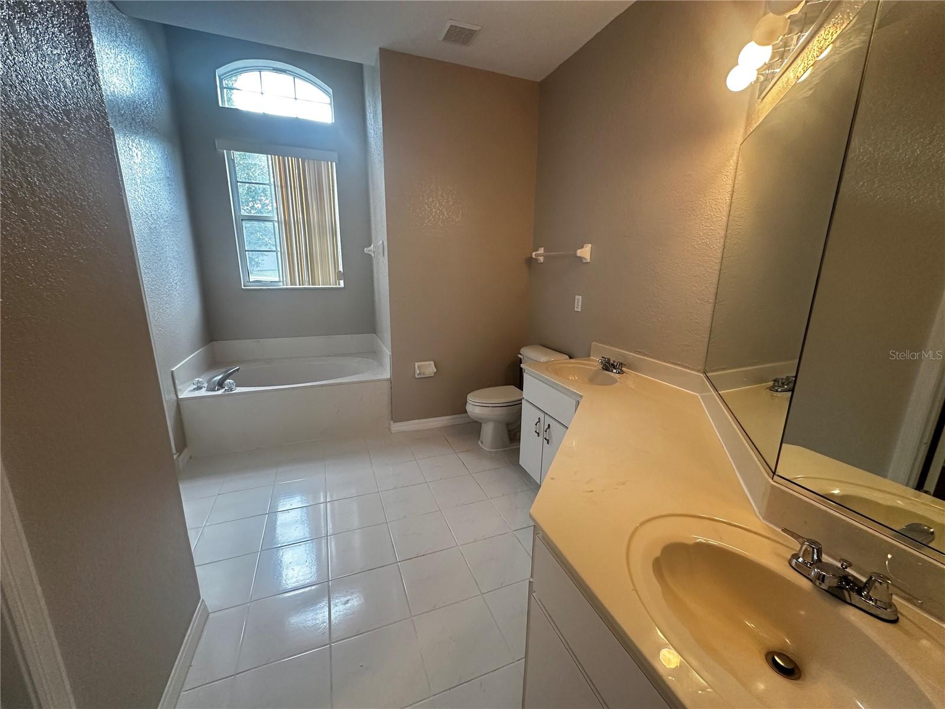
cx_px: 472
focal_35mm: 14
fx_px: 382
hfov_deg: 102.1
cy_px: 354
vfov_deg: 85.7
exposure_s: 1/120
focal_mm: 2.22
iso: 250
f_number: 2.2
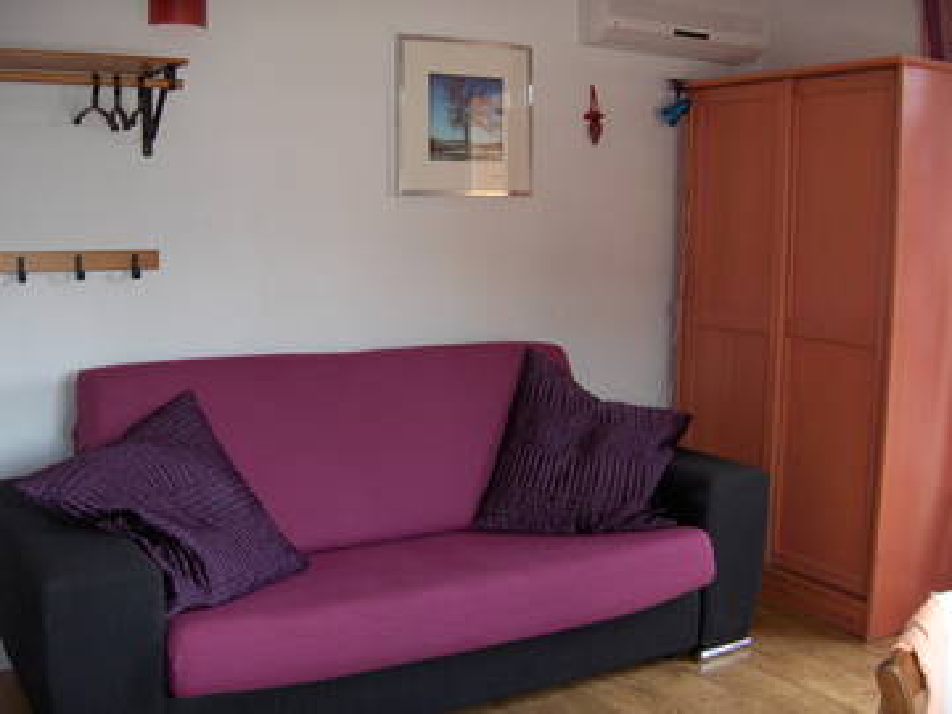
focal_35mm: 39
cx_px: 476
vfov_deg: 36.8
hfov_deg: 47.9
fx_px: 1073
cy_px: 357
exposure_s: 1/60
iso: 100
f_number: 2.8
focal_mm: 8
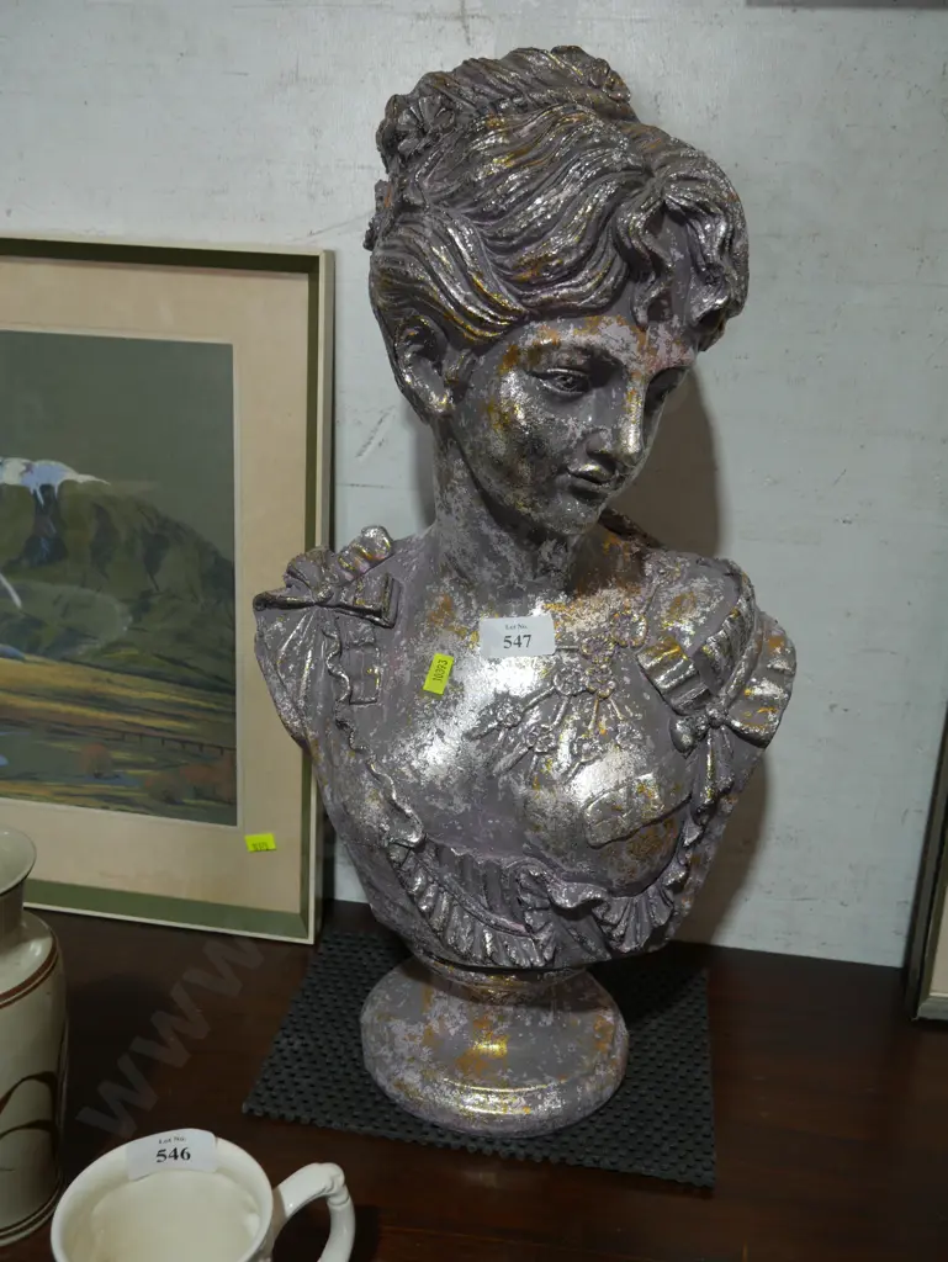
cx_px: 474
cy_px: 631
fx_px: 1168
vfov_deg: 56.8
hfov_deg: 44.2
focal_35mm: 32
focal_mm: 16
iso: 200
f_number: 3.6
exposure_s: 1/80
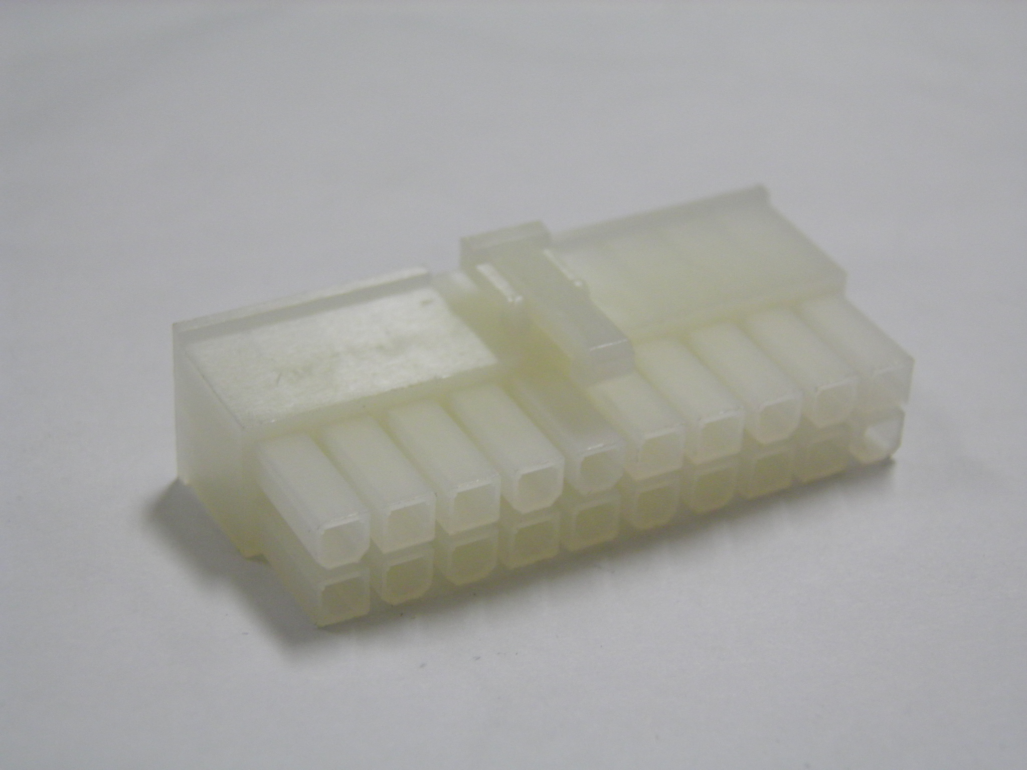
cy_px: 385
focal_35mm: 84
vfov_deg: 17.6
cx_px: 514
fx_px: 2492
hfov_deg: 23.3
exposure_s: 1/40
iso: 200
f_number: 3.9
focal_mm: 15.2
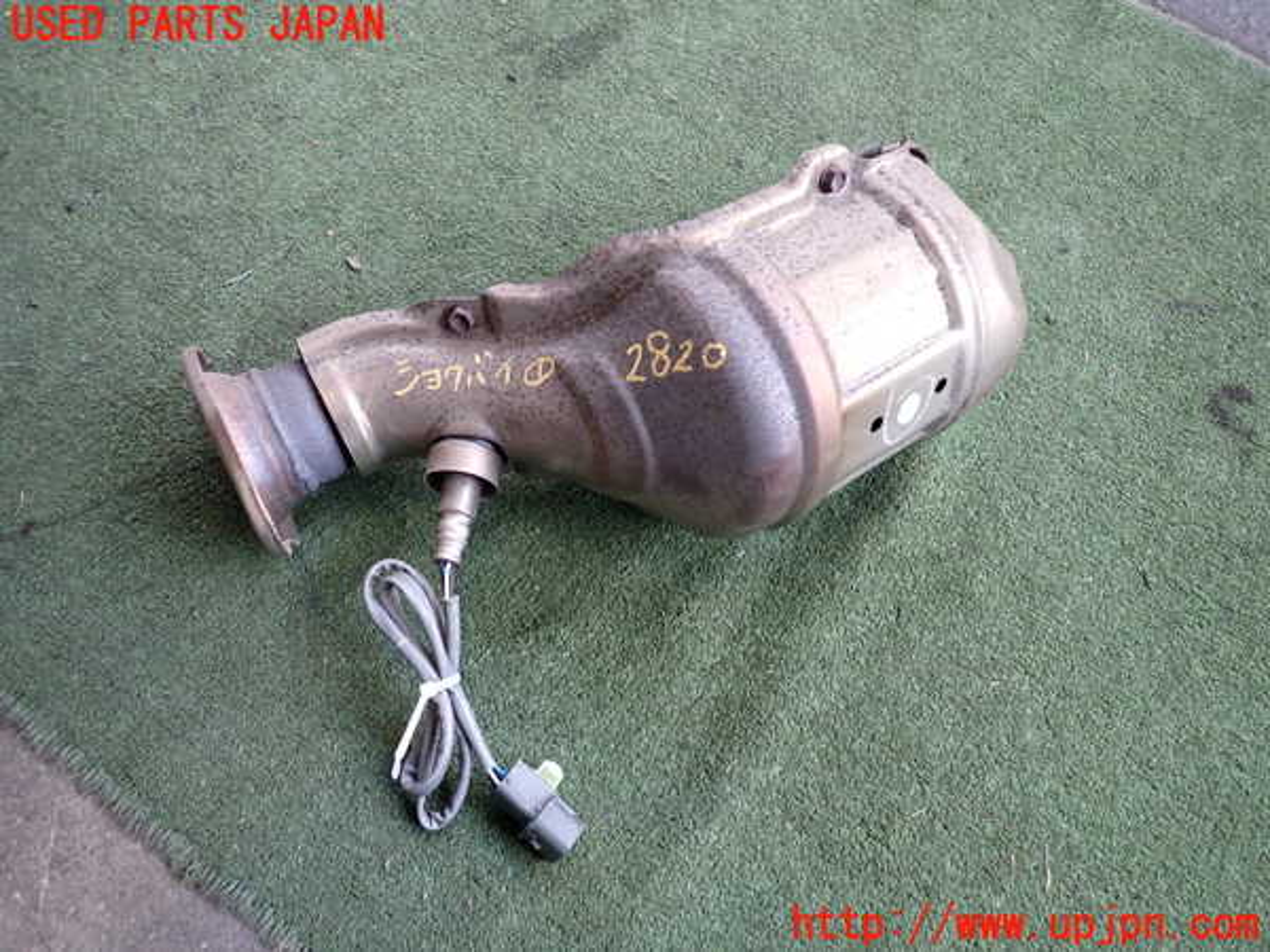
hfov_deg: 69.4
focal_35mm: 25
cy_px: 476
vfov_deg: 54.9
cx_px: 635
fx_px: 917
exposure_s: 1/125
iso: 200
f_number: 2
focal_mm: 4.5
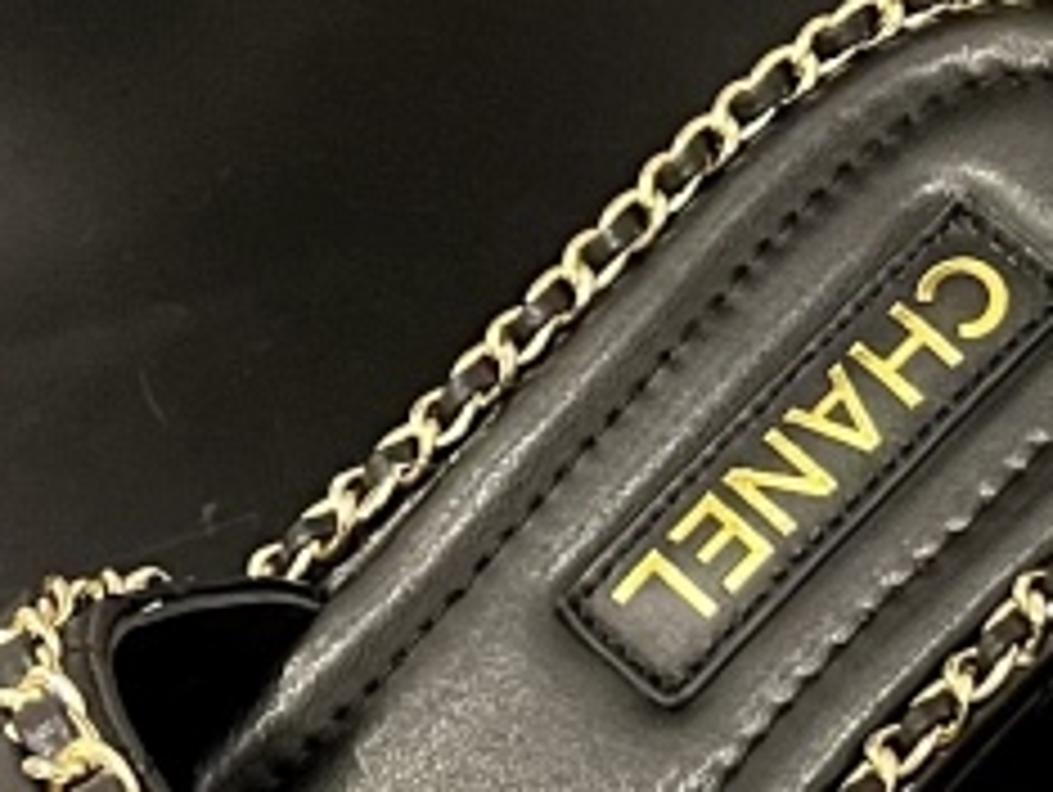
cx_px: 927
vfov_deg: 9.3
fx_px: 4872
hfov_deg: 12.3
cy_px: 216
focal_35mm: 160
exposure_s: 1/60
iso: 500
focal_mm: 5.1
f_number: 1.6
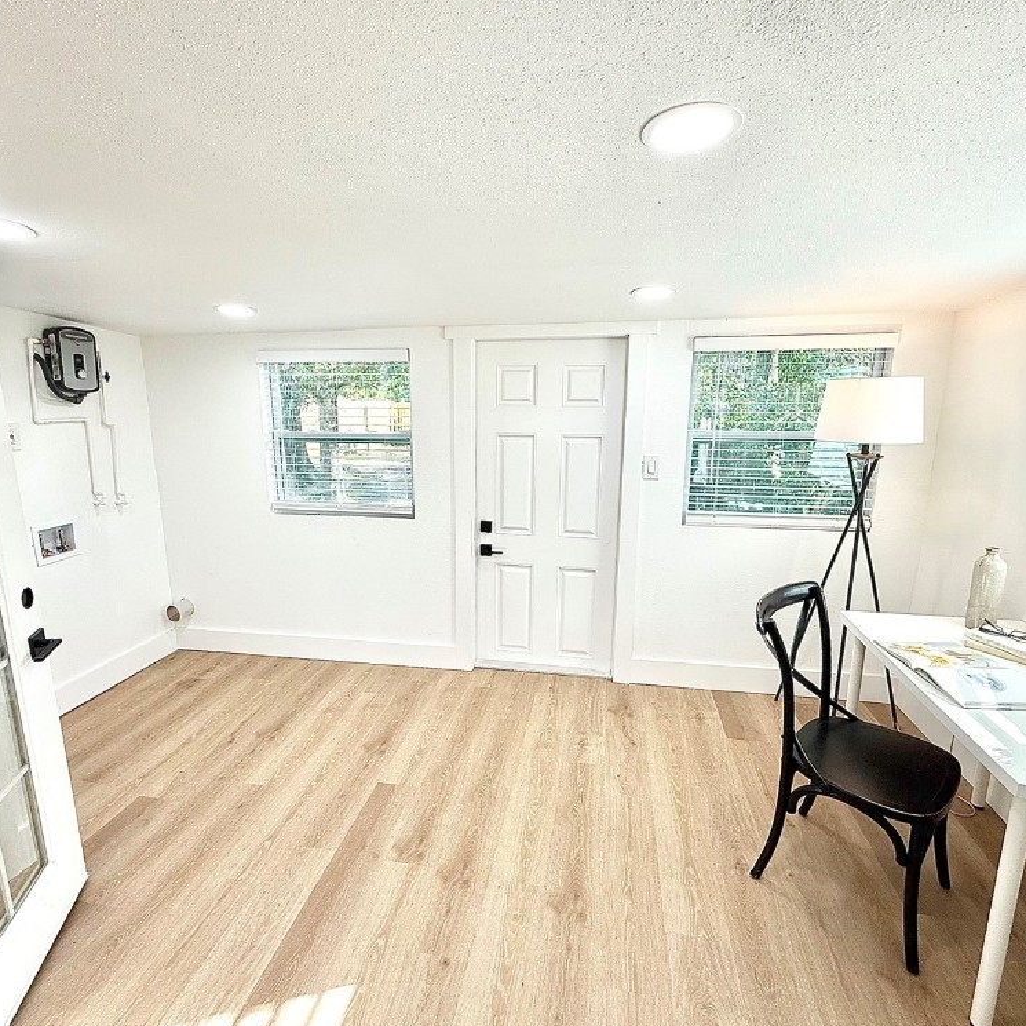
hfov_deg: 83.9
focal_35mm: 17
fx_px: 570
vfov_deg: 84.0
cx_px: 499
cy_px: 514
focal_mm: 2.22
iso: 64
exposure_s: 1/154
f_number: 2.2
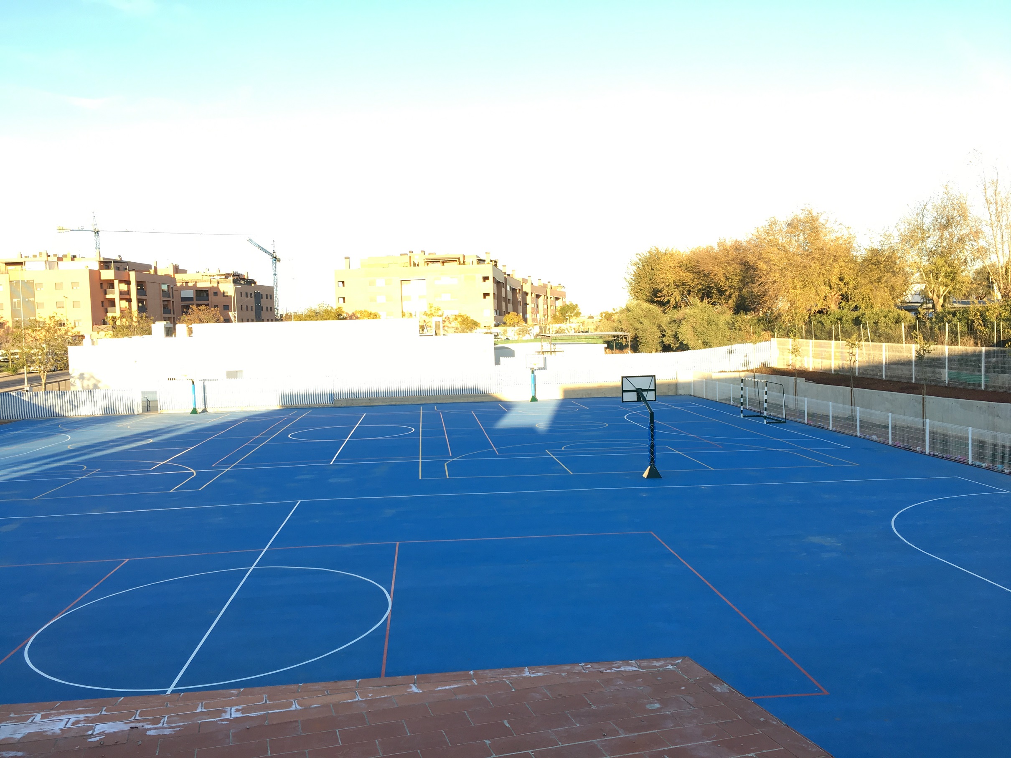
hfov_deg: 61.7
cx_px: 506
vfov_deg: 48.2
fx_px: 847
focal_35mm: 29
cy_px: 379
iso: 25
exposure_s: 1/194
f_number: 2.2
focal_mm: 4.15
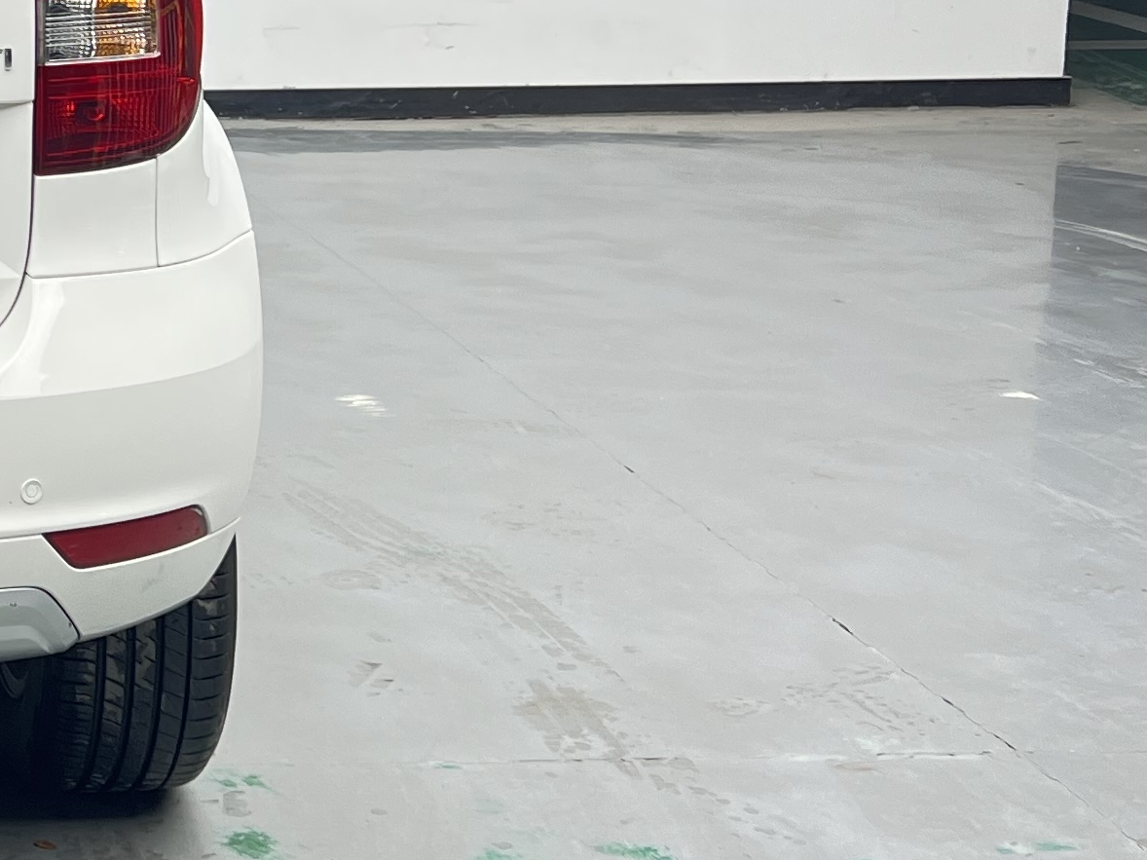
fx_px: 2948
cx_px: -531
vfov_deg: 16.2
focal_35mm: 89
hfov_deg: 19.4
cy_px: -11
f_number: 1.5
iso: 80
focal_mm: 5.7
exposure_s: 1/121
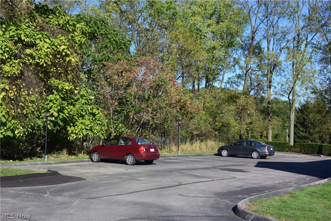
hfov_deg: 44.5
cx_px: 166
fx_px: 405
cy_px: 110
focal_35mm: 44
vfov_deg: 30.5
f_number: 4.5
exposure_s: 1/640
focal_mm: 16.5
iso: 160
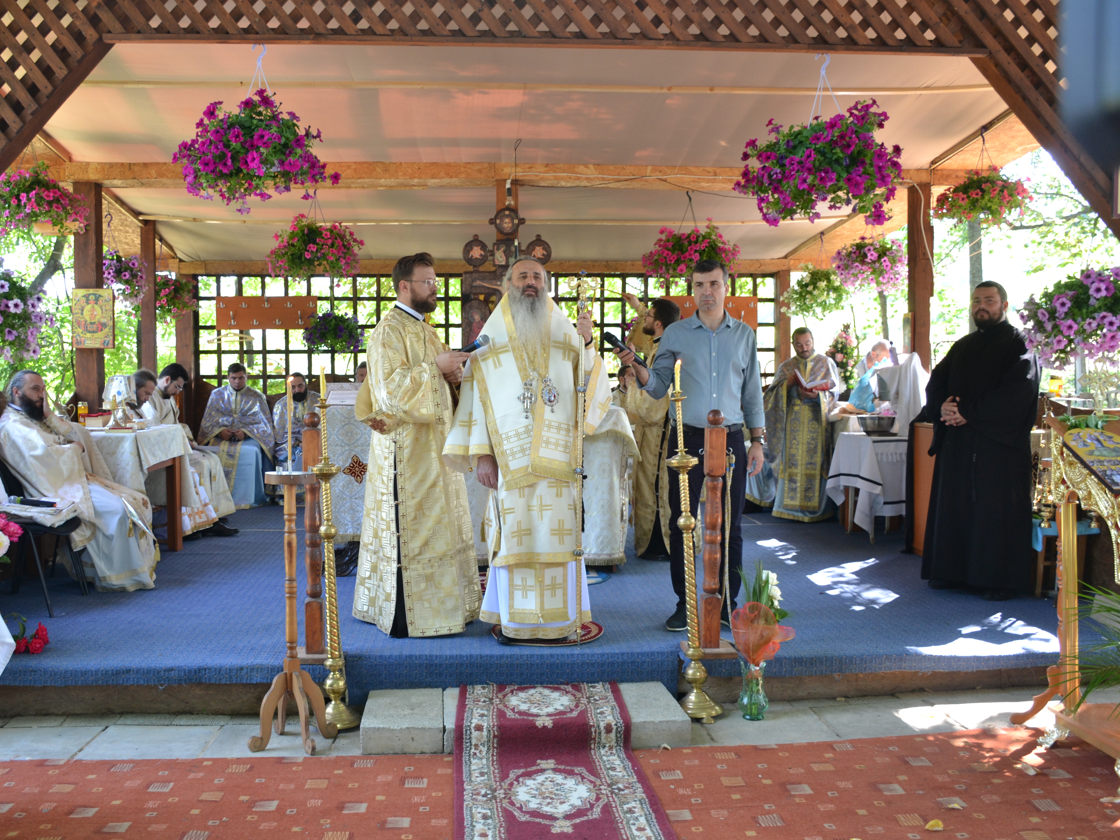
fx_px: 1068
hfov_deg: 55.2
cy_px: 420
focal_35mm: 33
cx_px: 483
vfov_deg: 42.9
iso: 400
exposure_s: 1/60
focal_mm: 20
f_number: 4
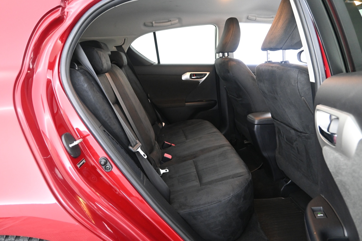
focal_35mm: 24
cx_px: 181
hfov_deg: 73.7
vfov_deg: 53.1
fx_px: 241
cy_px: 120
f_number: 3.5
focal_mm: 16
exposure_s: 1/13
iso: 2500
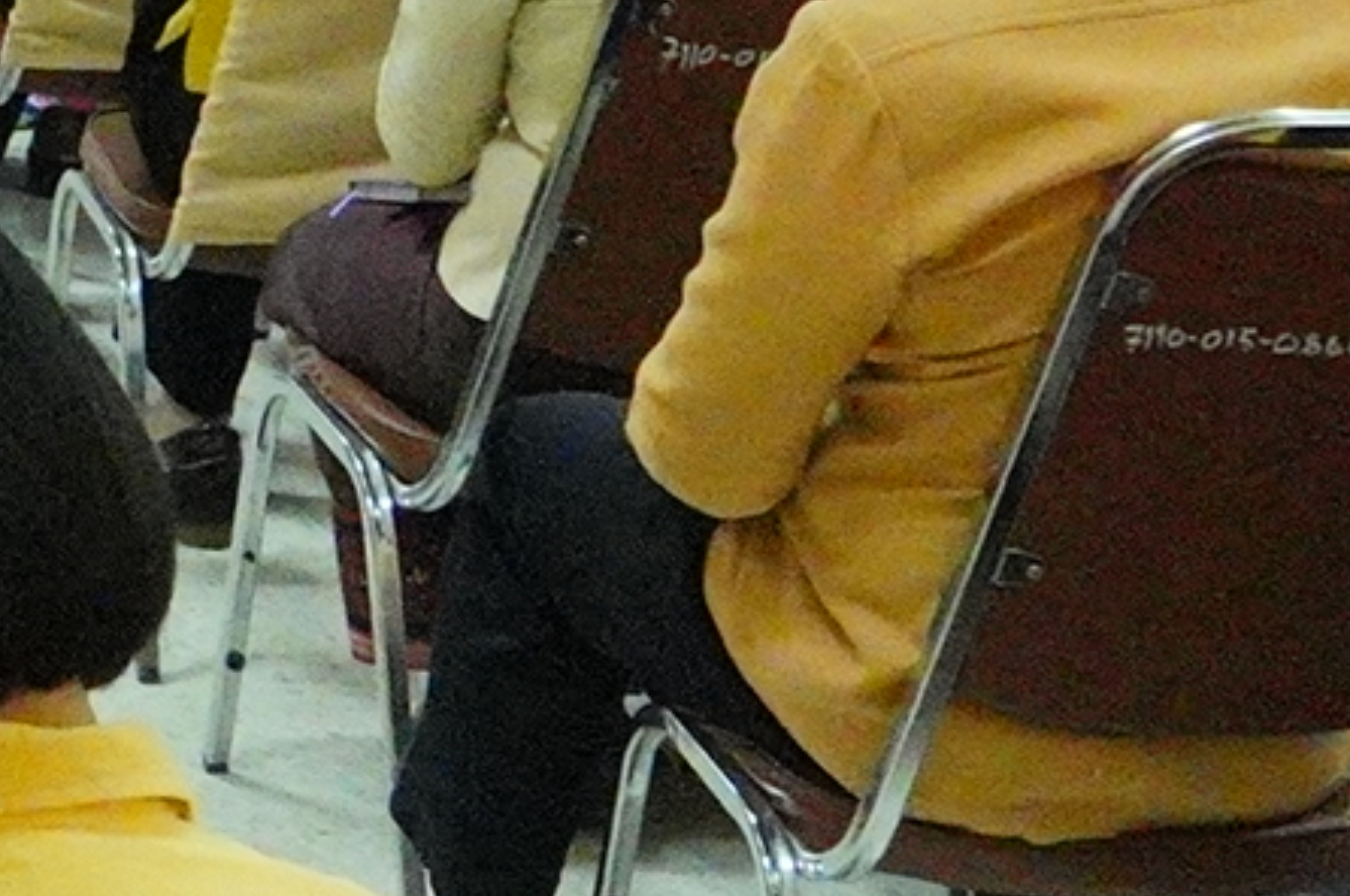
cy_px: 42
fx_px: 6066
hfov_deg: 11.0
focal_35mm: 162
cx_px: -1771
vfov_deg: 8.4
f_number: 6.3
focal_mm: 24
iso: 12800
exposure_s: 1/125
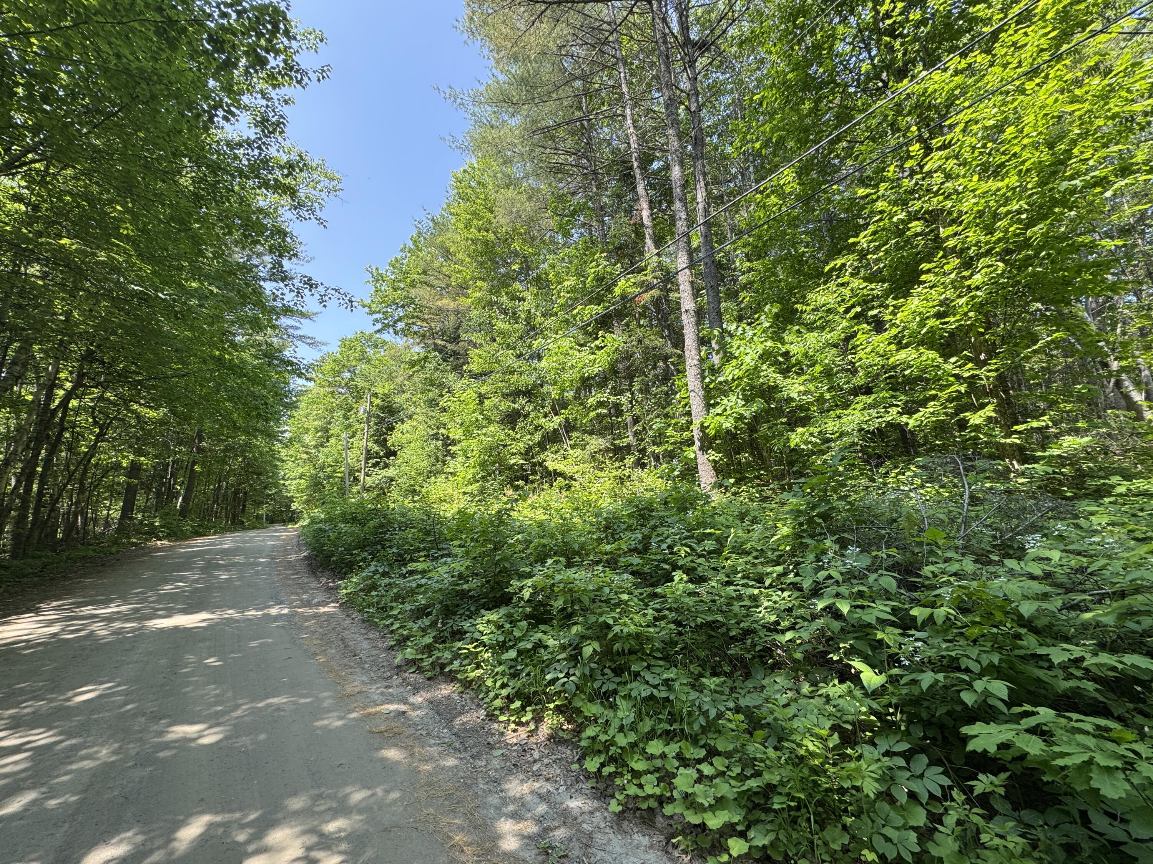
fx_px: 466
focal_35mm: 14
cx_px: 576
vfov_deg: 85.7
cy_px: 432
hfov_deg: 102.1
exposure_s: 1/307
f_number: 2.2
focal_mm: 2.22
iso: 40
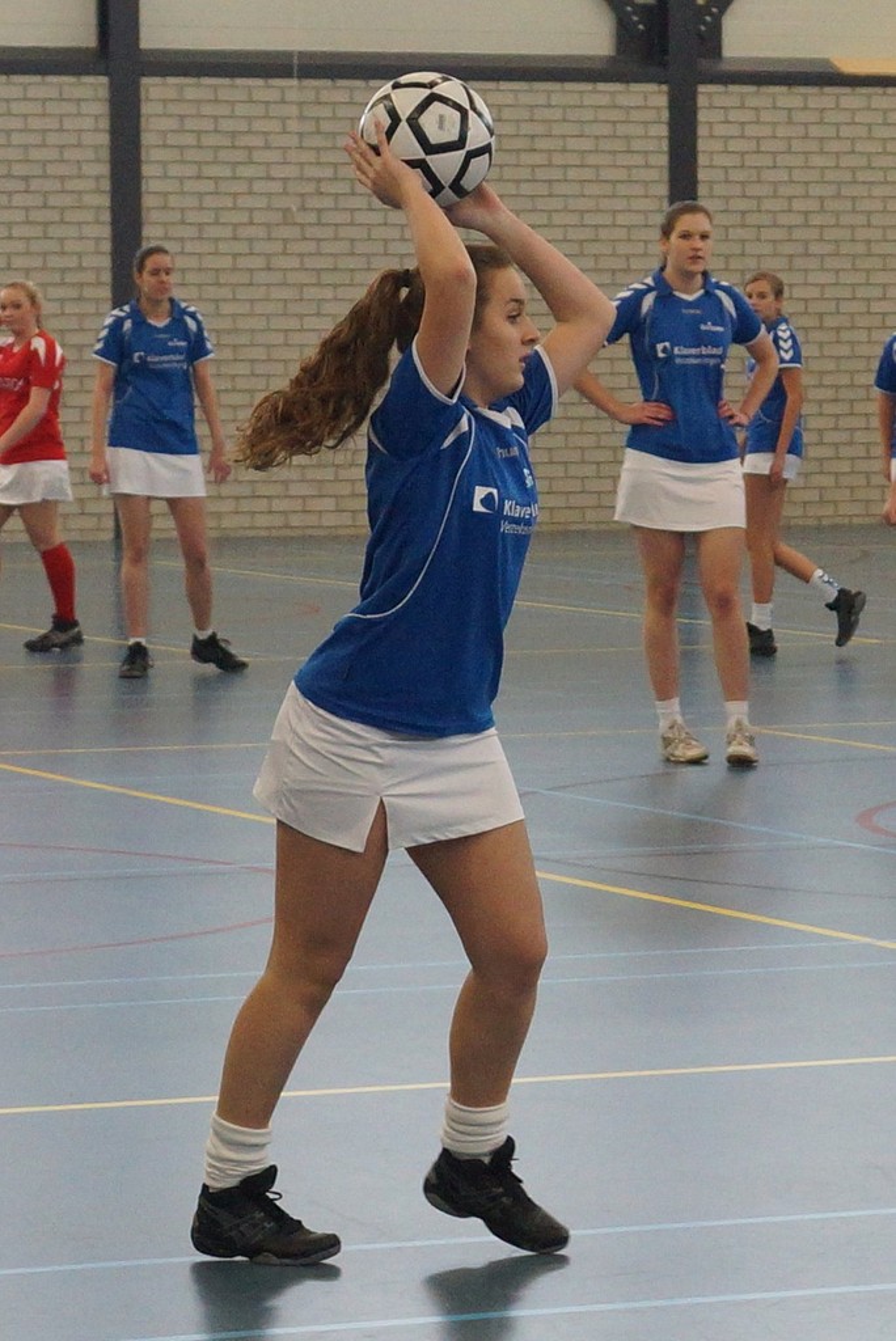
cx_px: 448
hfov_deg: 25.8
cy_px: 670
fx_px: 1957
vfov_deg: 37.8
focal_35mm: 52
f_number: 3.5
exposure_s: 1/250
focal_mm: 35
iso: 1000
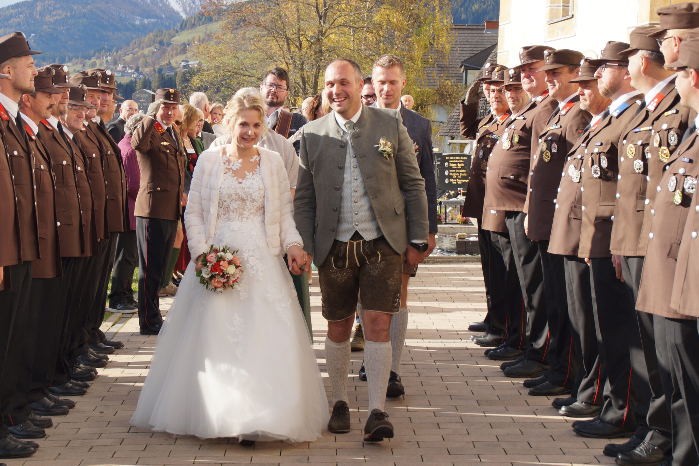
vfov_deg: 15.2
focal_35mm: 90
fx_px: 1748
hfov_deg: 22.6
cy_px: 228
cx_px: 283
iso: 100
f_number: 9
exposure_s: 1/125
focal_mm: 50
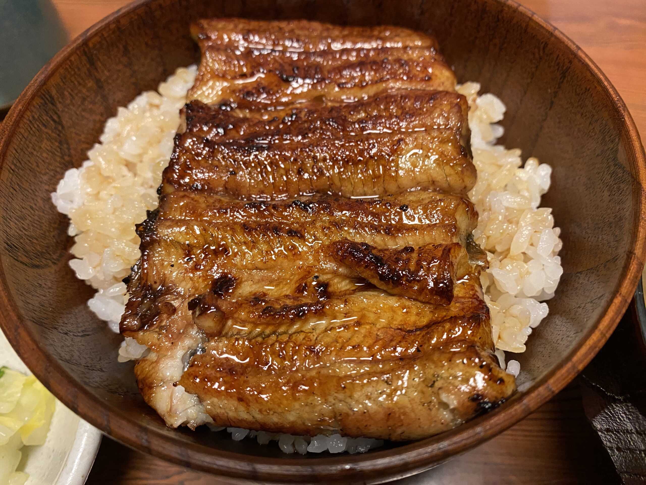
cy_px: 242
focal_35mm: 25
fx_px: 467
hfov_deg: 69.4
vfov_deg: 54.9
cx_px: 323
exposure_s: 1/50
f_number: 1.8
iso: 320
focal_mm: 4.25
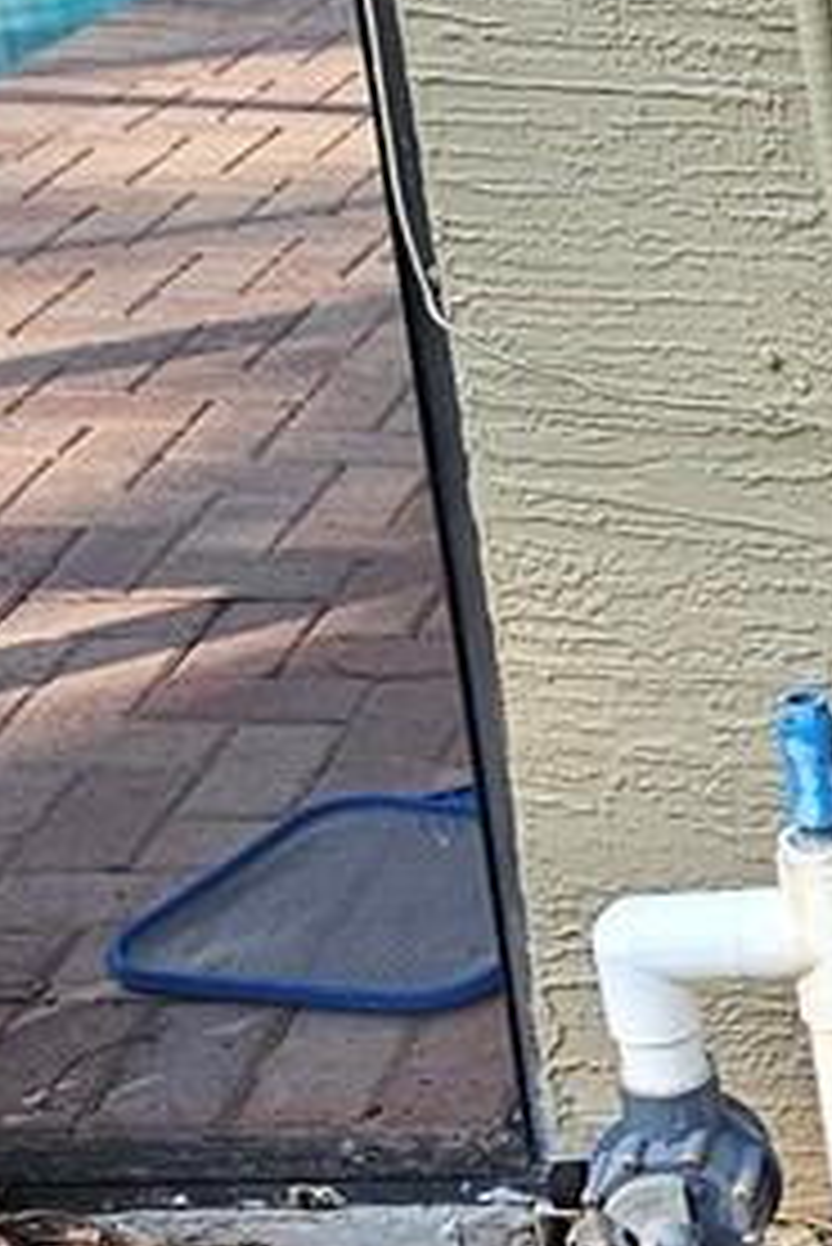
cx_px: 1749
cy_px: 972
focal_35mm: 78
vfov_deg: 25.6
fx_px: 2700
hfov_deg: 14.2
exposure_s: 1/146
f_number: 2.2
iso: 50
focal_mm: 2.2
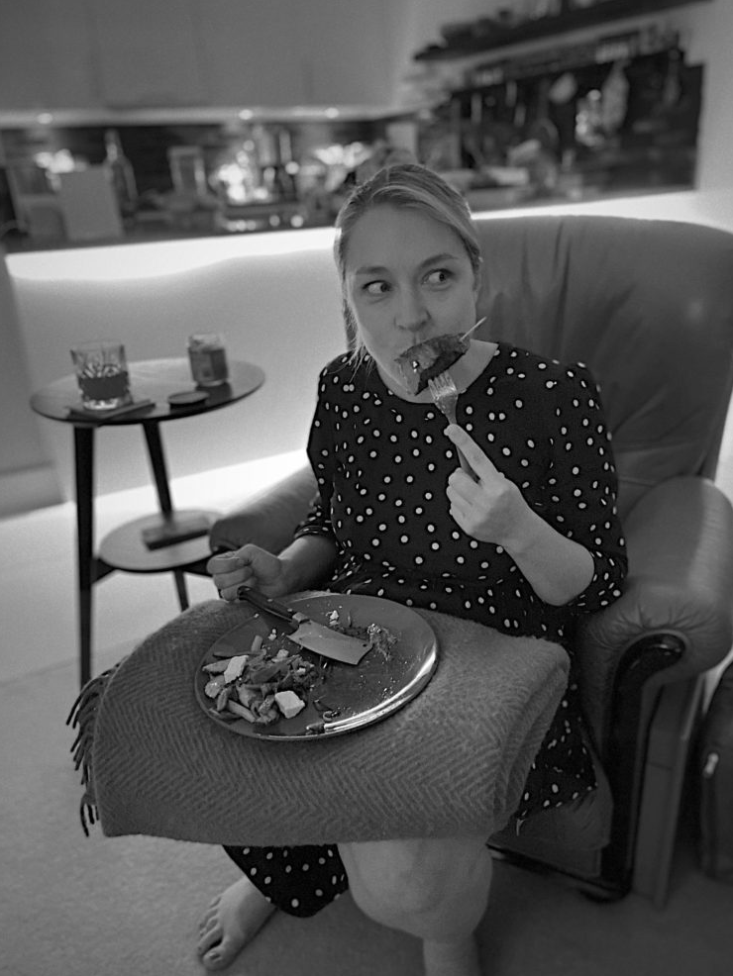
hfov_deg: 51.4
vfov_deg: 65.3
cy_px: 497
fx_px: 762
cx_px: 374
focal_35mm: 27
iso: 1000
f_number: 1.8
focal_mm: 4.25
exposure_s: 1/19
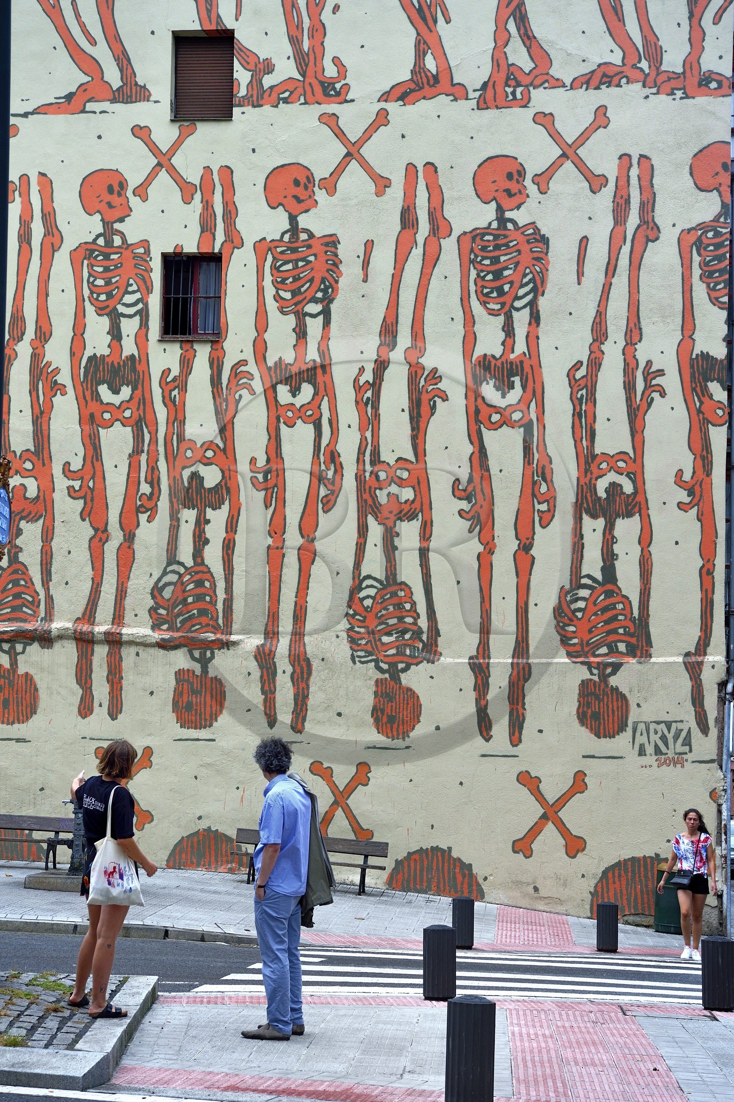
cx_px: 367
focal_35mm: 70
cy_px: 551
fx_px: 2143
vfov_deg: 28.9
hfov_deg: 19.4
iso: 800
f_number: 7.1
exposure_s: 1/100
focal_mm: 70
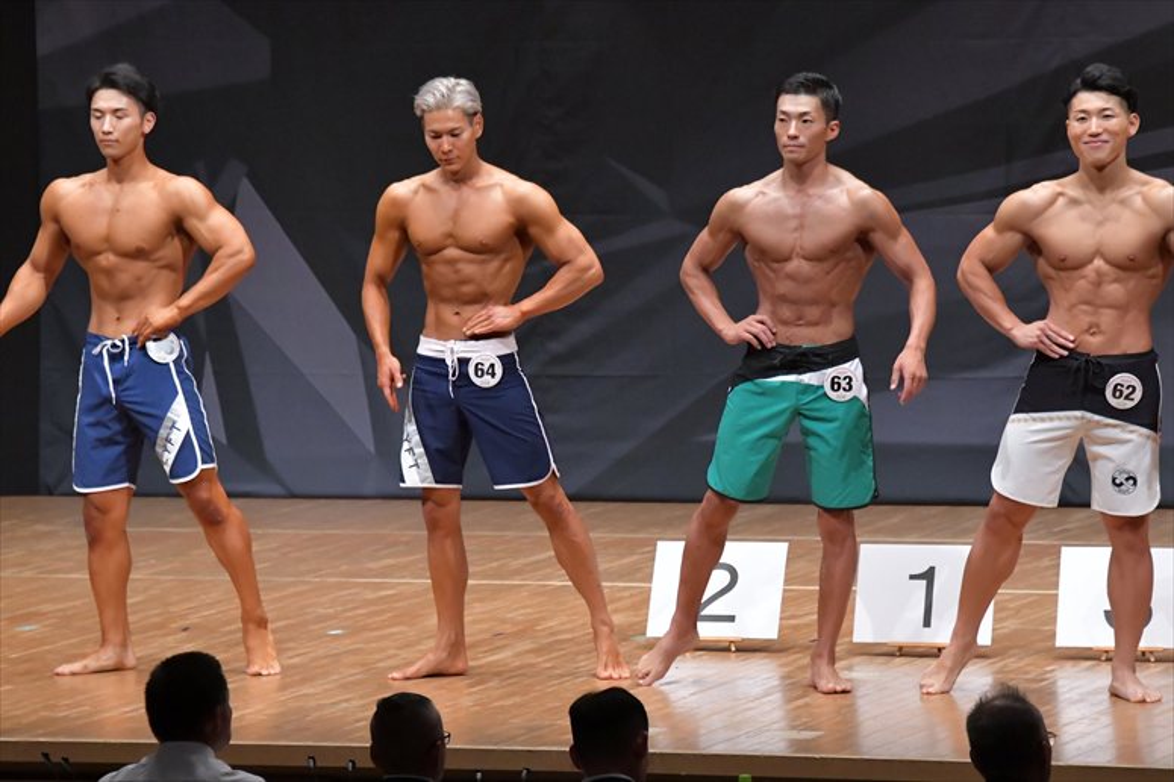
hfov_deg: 8.6
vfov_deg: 5.7
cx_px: 587
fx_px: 7823
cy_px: 391
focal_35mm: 240
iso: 8000
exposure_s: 1/400
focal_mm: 160
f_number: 5.6
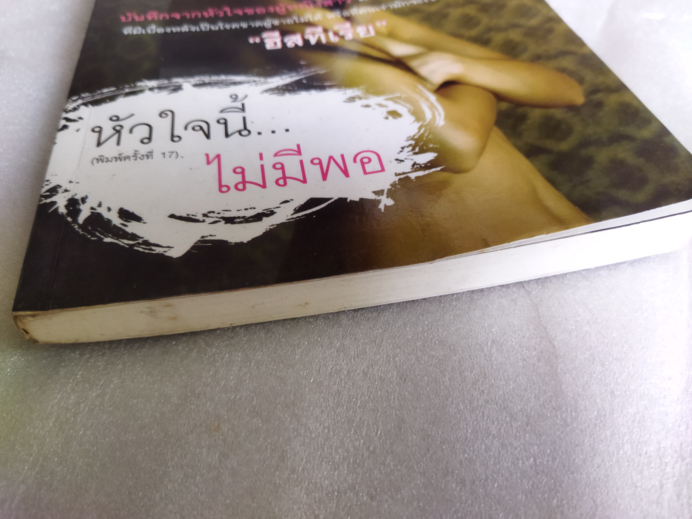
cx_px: 346
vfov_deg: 51.4
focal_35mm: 27
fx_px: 540
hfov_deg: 65.3
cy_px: 260
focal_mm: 4.71
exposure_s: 1/60
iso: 353
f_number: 1.79
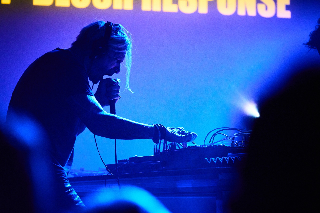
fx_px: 1777
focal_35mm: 200
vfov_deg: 6.9
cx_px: 160
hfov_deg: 10.3
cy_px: 106
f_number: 4
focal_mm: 200
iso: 12800
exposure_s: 1/200
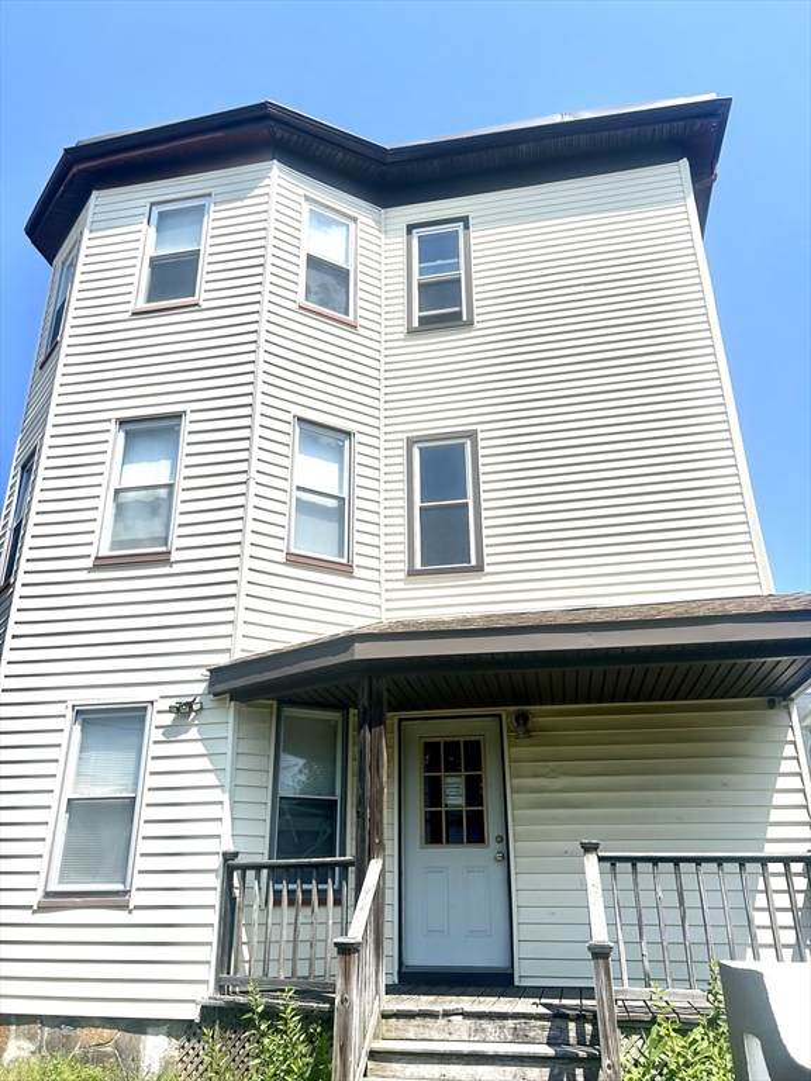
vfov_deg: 67.3
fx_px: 812
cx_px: 406
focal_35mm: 26
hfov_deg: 53.1
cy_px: 540
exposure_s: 1/8696
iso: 50
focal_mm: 5.7
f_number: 1.5
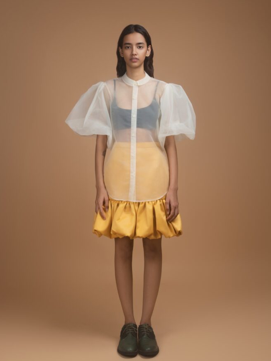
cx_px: 138
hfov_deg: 34.4
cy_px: 188
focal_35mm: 42
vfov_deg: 44.8
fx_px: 438
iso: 100
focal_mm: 38
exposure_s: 1/125
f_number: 13
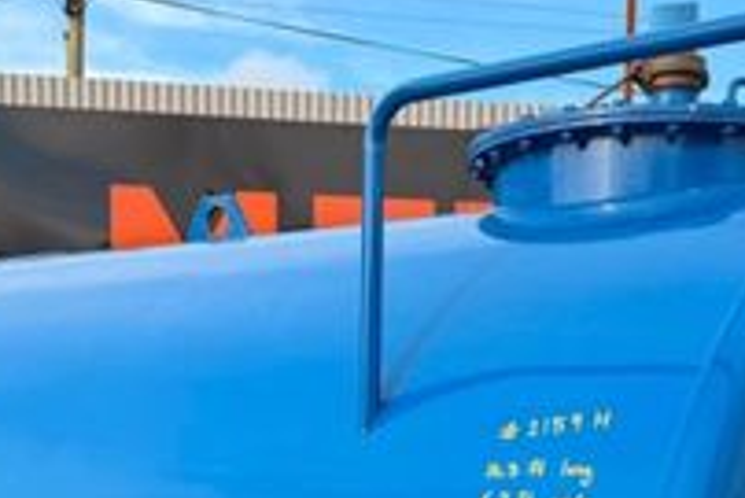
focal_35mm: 74
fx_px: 1532
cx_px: 406
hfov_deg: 27.3
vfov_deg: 17.1
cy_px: 694
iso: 80
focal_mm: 6.76
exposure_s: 1/1337
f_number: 1.78
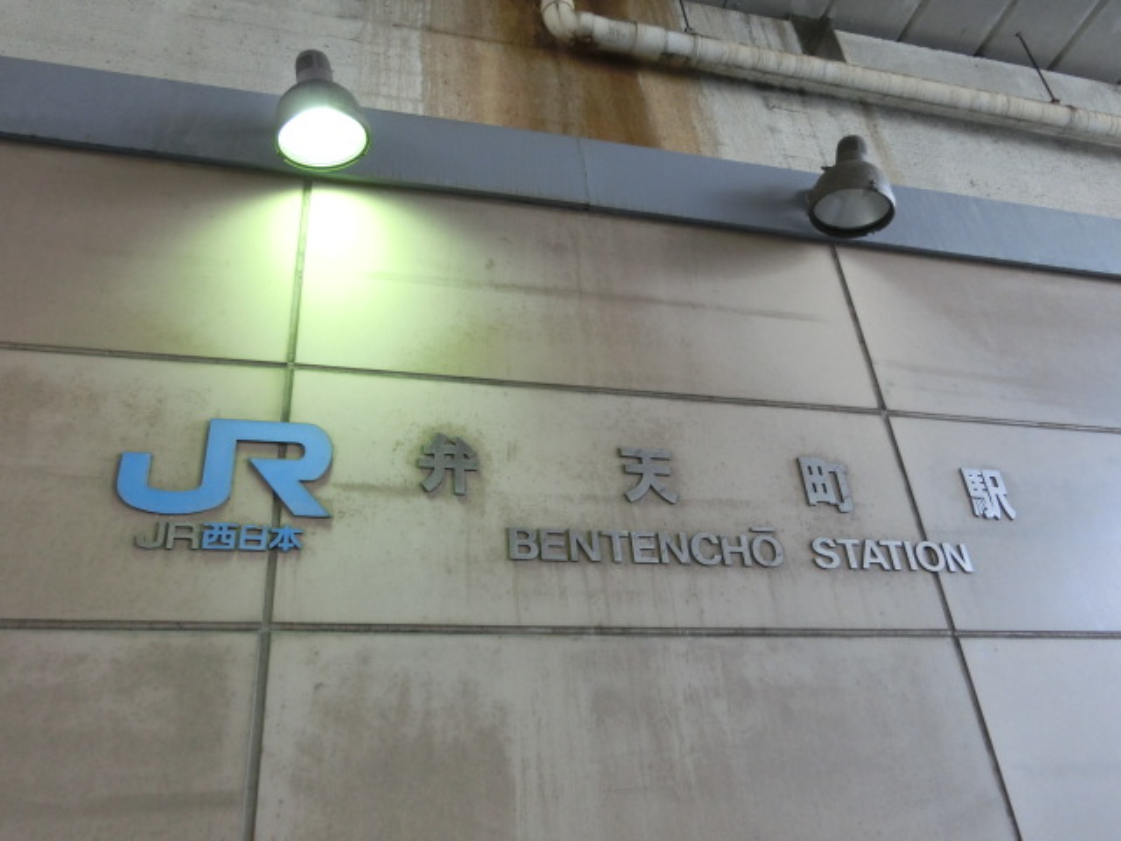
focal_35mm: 29
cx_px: 560
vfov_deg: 48.2
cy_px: 420
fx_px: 939
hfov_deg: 61.7
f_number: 3.7
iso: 400
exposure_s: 1/50
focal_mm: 5.2
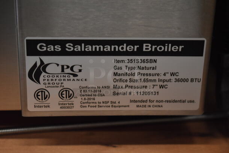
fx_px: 525
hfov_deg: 24.6
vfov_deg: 16.6
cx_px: 114
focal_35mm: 82
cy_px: 76
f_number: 5.6
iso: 3200
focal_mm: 55
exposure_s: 1/100
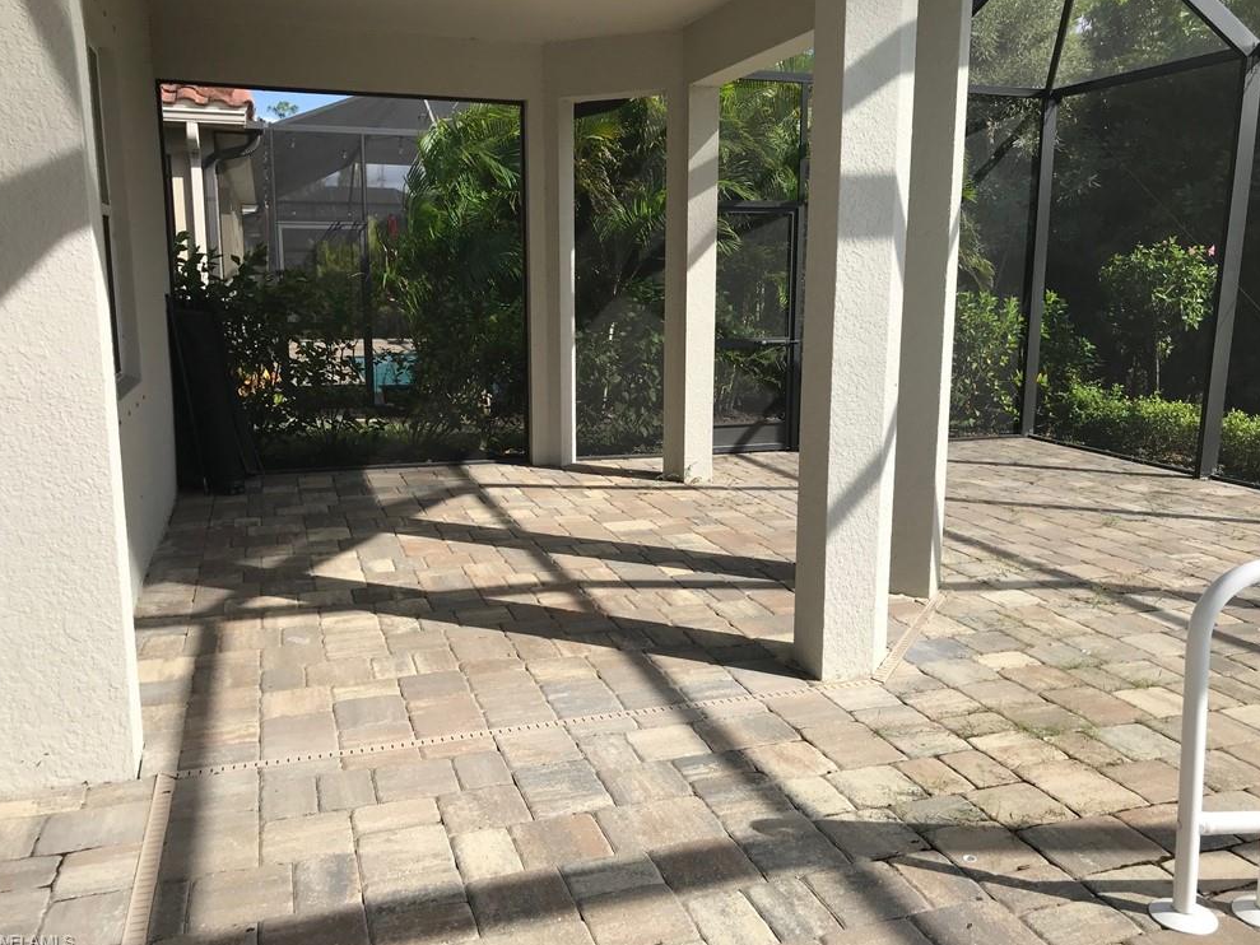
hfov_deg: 61.7
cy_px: 465
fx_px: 1056
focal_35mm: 29
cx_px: 632
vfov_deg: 48.2
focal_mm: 3.99
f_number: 1.8
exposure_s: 1/1497
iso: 20
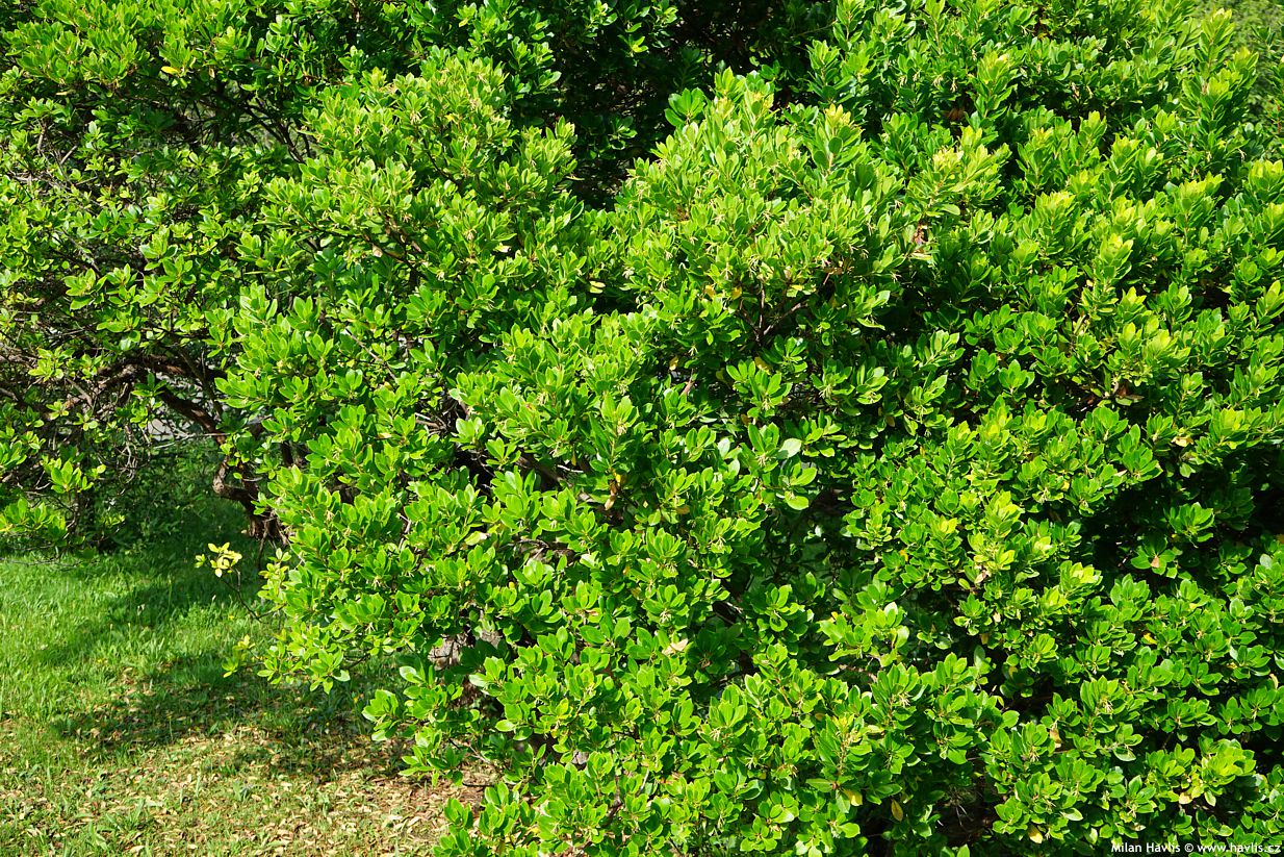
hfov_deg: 42.7
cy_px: 428
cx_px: 642
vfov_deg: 29.3
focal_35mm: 46
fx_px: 1641
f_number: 8
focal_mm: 46
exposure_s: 1/80
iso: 100
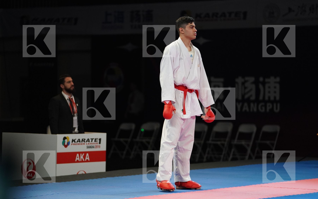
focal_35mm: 150
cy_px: 104
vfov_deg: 8.7
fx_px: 1300
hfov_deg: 13.9
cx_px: 159
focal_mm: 147
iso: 2500
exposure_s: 1/1000
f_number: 2.8
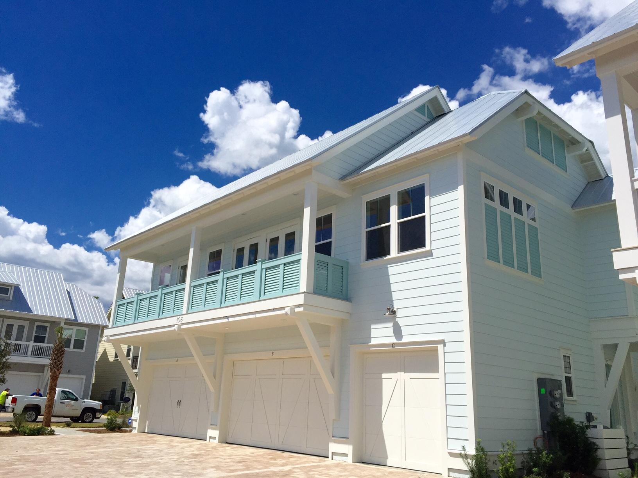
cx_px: 319
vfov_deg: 48.2
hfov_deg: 61.7
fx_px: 534
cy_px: 239
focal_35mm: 29
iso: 32
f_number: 2.2
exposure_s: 1/6623
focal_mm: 4.15
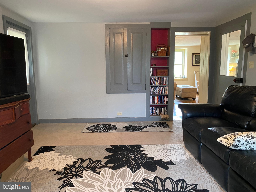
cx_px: 128
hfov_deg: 67.3
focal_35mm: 26
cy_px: 96
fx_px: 192
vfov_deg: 53.1
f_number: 1.8
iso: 400
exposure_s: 1/40
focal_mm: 4.25
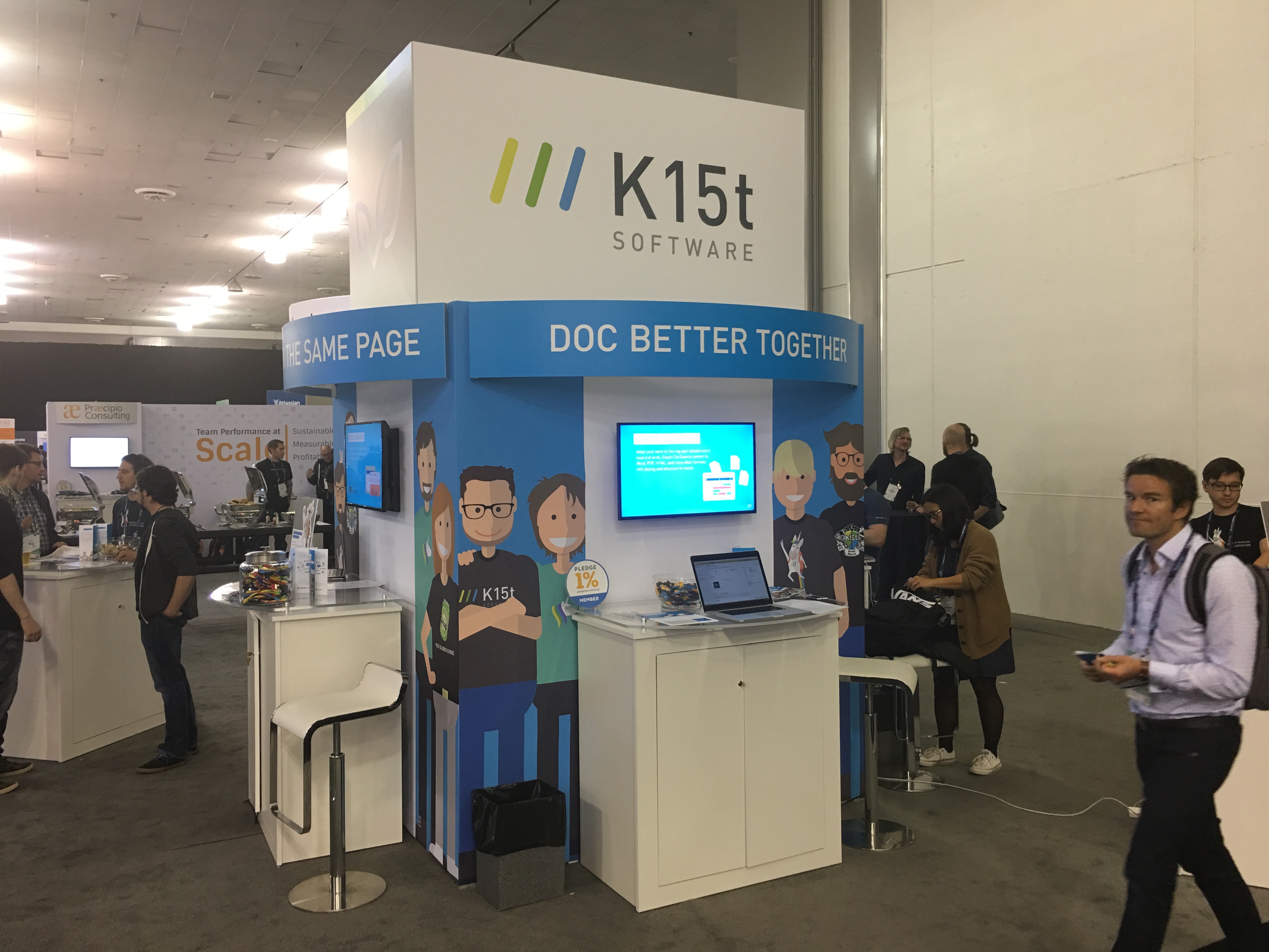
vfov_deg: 48.2
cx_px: 634
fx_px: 1063
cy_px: 476
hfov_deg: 61.7
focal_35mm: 29
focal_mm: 4.15
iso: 50
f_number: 2.2
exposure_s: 1/15
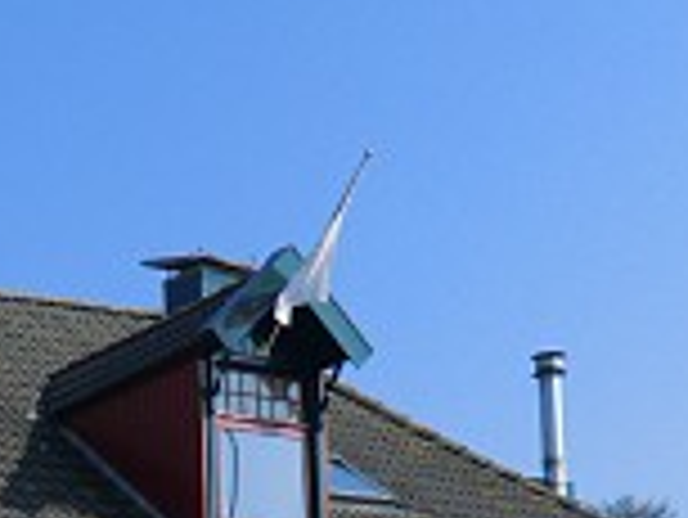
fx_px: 1989
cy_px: 644
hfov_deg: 19.3
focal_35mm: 100
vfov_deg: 14.3
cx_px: 76
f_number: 3.6
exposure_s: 1/640
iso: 64
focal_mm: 6.1
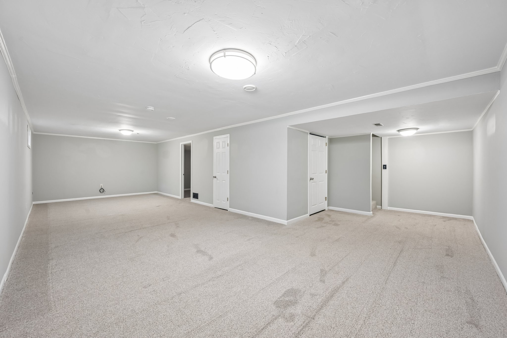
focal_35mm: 14
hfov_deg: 104.3
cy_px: 169
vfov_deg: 81.2
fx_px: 197
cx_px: 254
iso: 400
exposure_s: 1/10
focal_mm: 14
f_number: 8
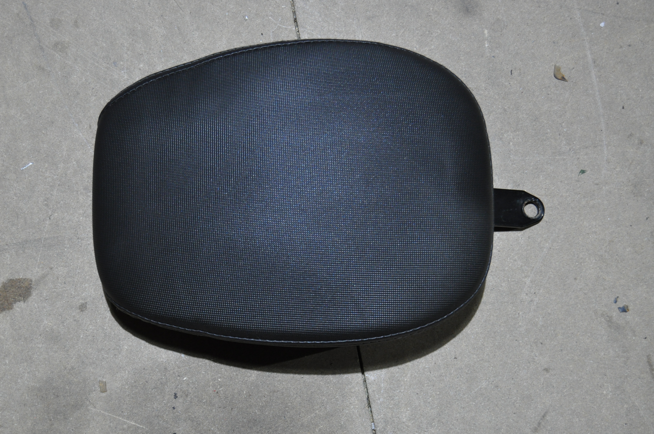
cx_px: 327
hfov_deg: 26.0
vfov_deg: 17.4
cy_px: 217
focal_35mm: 78
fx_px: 1415
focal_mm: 52
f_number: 5.6
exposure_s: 1/40
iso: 800
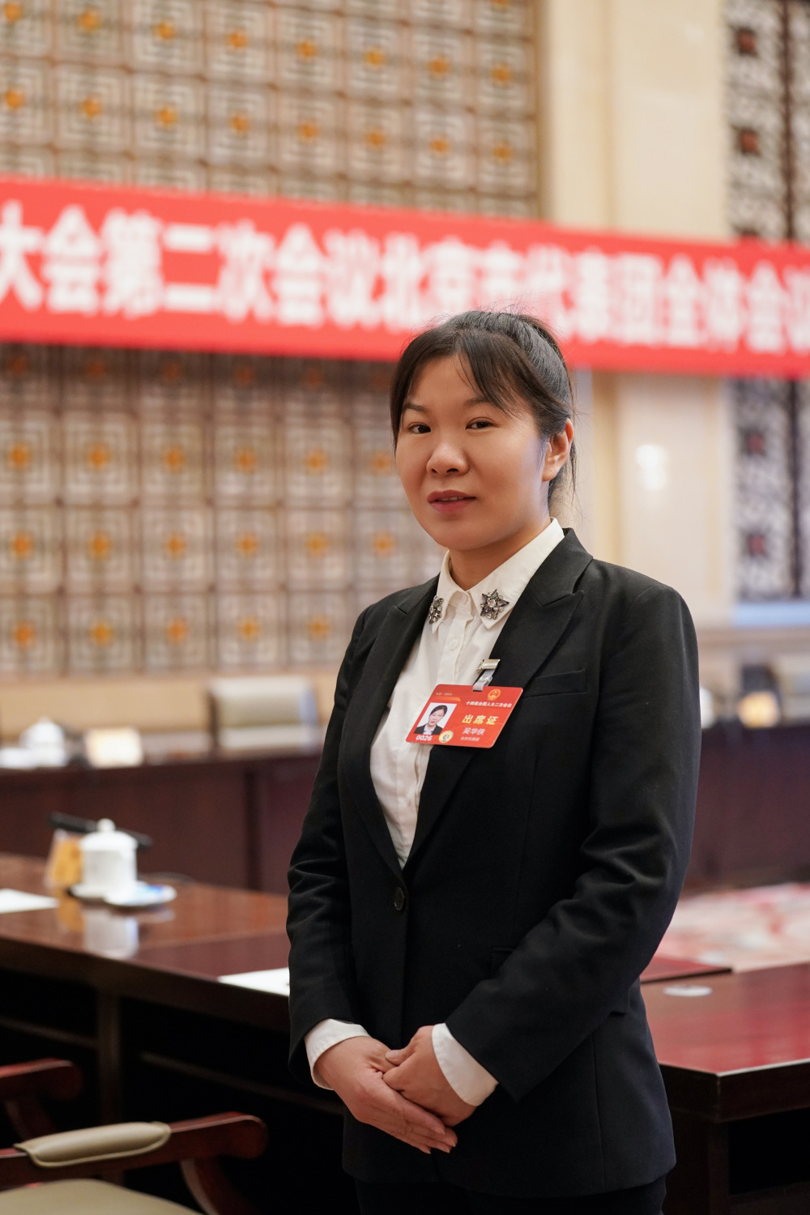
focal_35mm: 70
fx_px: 2362
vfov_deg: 28.8
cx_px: 405
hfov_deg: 19.5
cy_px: 608
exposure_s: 1/125
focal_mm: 70
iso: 2500
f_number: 2.8
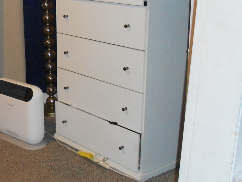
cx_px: -40
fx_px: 440
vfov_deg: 23.3
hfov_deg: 27.5
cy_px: 79
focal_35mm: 63
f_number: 3.5
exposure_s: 1/25
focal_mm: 4.6
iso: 320
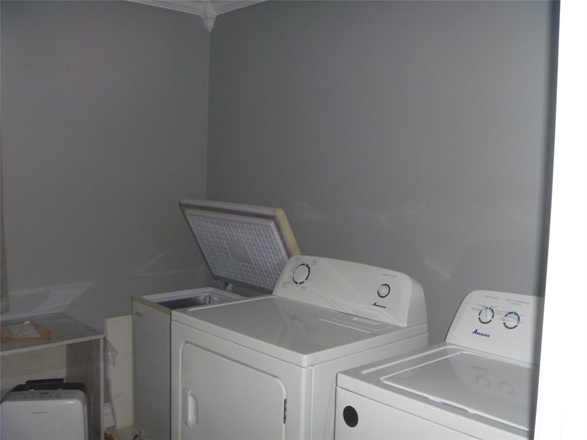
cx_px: 294
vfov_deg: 40.7
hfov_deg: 52.6
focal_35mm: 35
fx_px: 594
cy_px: 220
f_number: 3.5
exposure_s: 1/30
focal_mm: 6.3
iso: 250
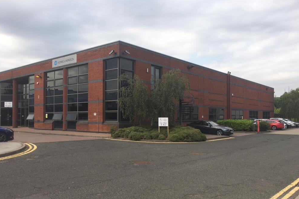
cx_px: 150
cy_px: 112
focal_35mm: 31
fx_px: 257
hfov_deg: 60.3
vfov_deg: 42.2
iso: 25
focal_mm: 4.15
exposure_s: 1/1350
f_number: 2.2
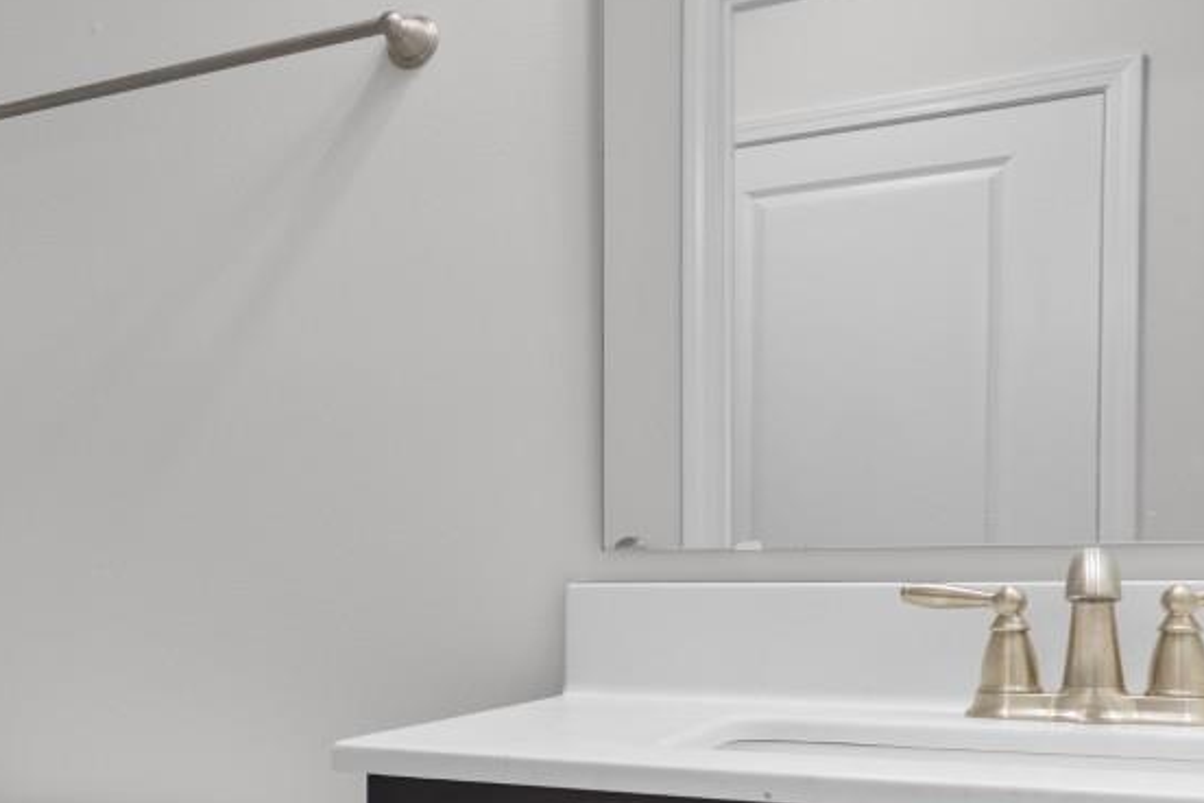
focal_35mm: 44
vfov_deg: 30.0
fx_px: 1471
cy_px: 604
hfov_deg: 38.6
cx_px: -44
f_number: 4.5
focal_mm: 10
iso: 100
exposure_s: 1.6
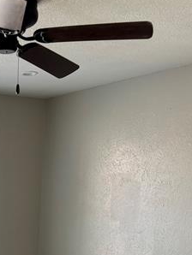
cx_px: -27
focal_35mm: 67
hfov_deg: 20.8
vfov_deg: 26.2
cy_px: 295
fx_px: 495
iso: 40
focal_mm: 5.96
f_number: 1.6
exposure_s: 1/121
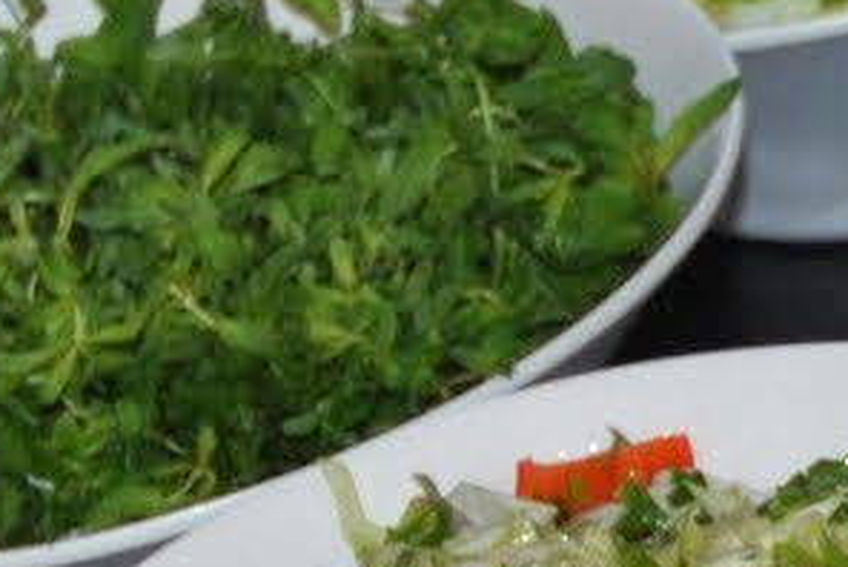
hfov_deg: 8.2
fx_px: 5871
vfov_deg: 5.5
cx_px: 1109
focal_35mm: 249
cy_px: 626
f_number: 4.5
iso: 200
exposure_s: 1/60
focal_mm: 24
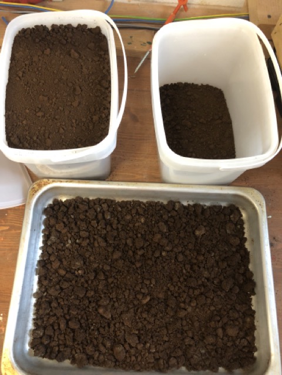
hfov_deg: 49.7
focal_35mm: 28
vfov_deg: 63.4
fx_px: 304
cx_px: 141
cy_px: 188
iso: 100
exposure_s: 1/13
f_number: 1.8
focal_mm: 4
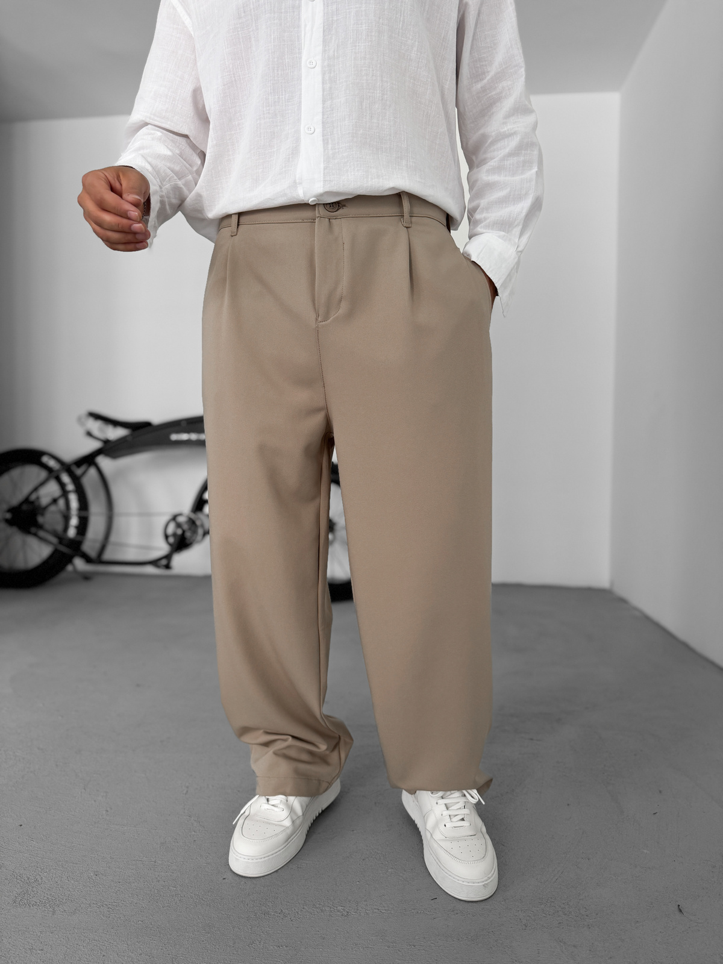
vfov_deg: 71.6
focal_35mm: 24
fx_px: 668
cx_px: 362
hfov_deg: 56.8
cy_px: 482
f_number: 1.8
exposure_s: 1/120
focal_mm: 6.76
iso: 160
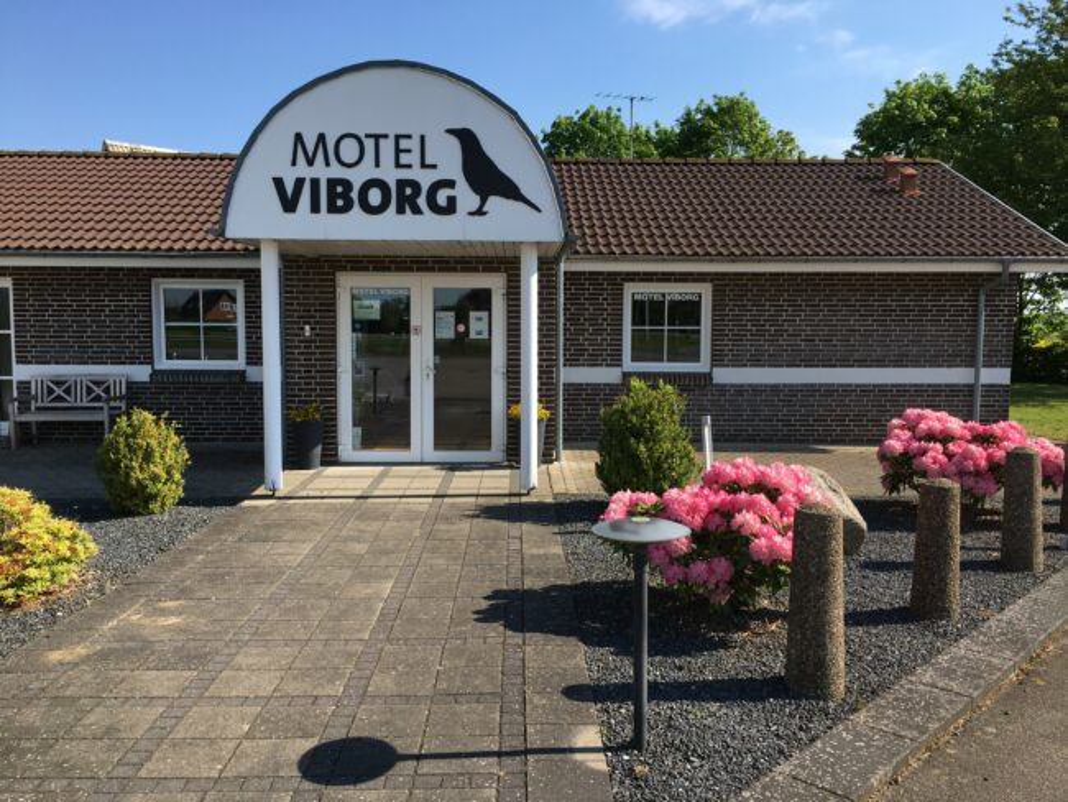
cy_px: 401
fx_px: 895
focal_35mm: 29
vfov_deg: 48.3
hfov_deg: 61.6
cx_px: 534
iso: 25
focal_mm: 4.15
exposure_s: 1/1054
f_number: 2.2
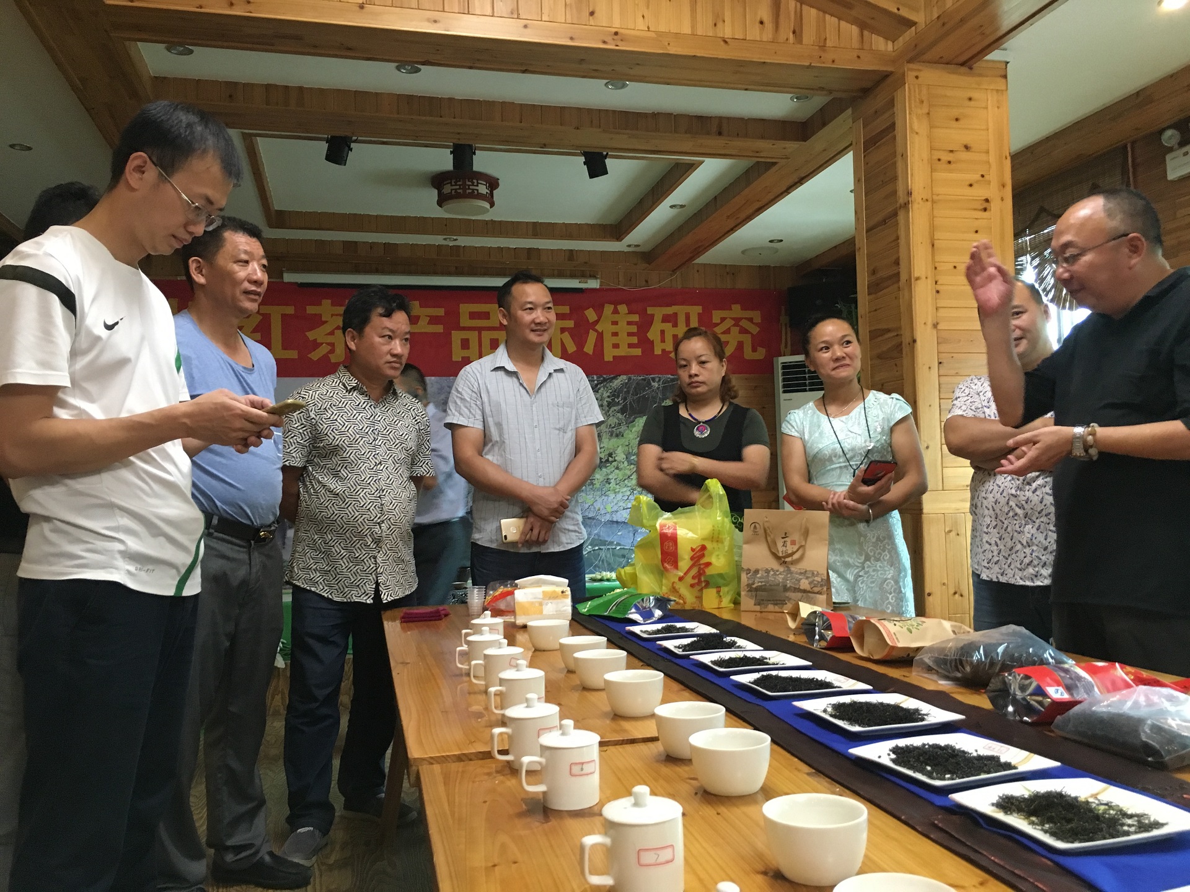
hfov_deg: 61.7
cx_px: 595
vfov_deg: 48.2
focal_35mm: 29
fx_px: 997
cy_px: 446
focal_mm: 4.15
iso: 200
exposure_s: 1/20
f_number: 2.2
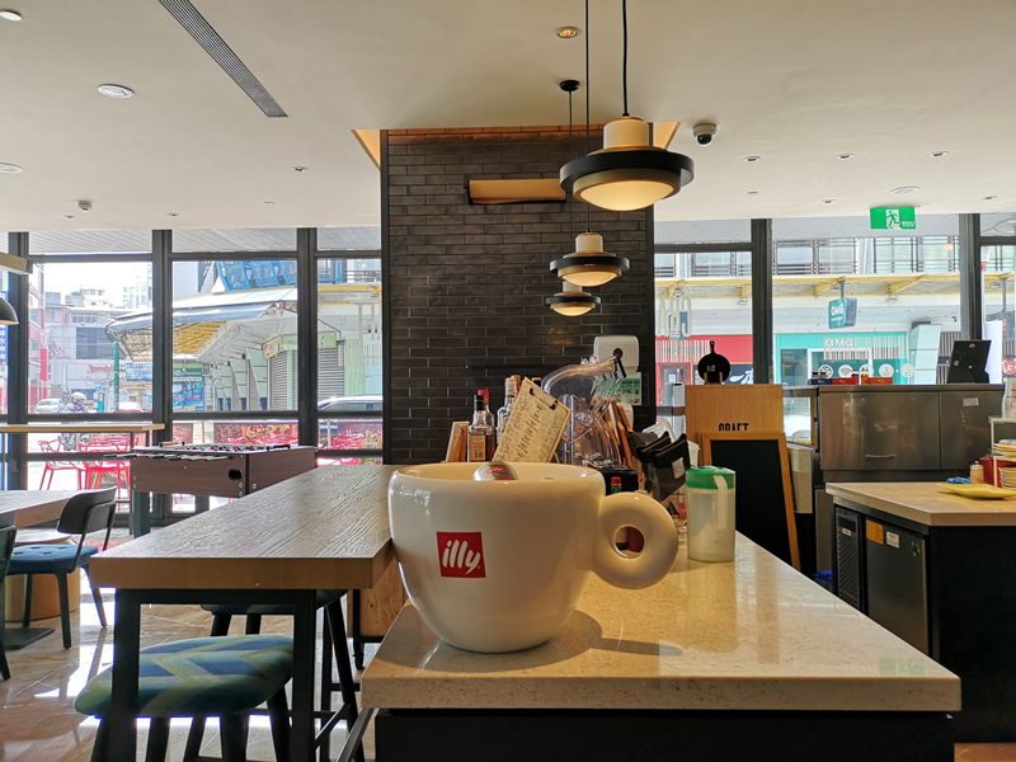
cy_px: 381
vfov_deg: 51.4
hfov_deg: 65.3
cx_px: 508
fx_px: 792
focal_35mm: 27
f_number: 1.8
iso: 50
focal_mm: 3.95
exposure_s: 1/175
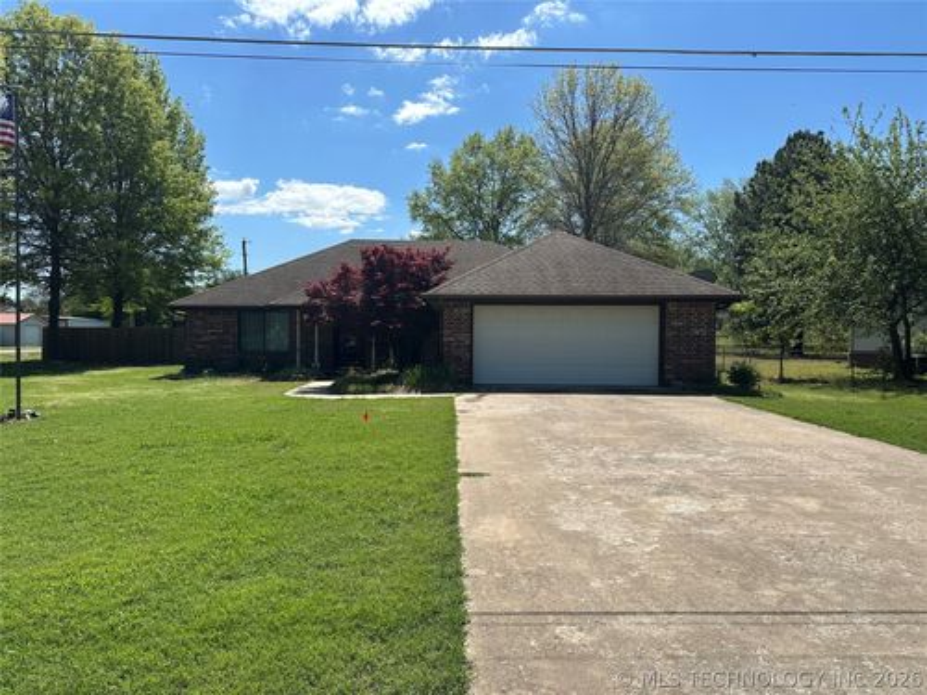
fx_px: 643
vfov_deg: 56.8
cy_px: 348
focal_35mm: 24
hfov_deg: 71.6
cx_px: 464
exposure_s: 1/5848
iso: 80
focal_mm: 6.86
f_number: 1.78
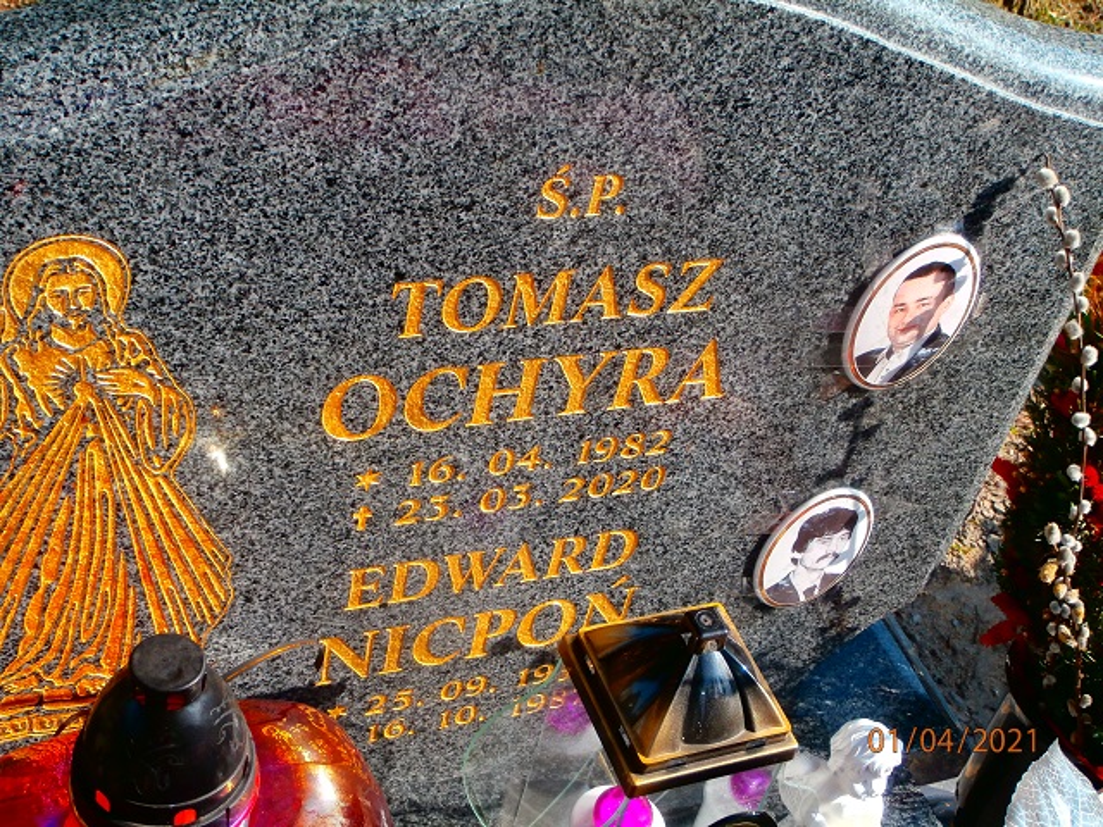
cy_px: 414
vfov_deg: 30.9
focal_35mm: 47
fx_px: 1498
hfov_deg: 40.4
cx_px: 552
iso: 100
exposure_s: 1/320
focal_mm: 8.29
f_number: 4.2
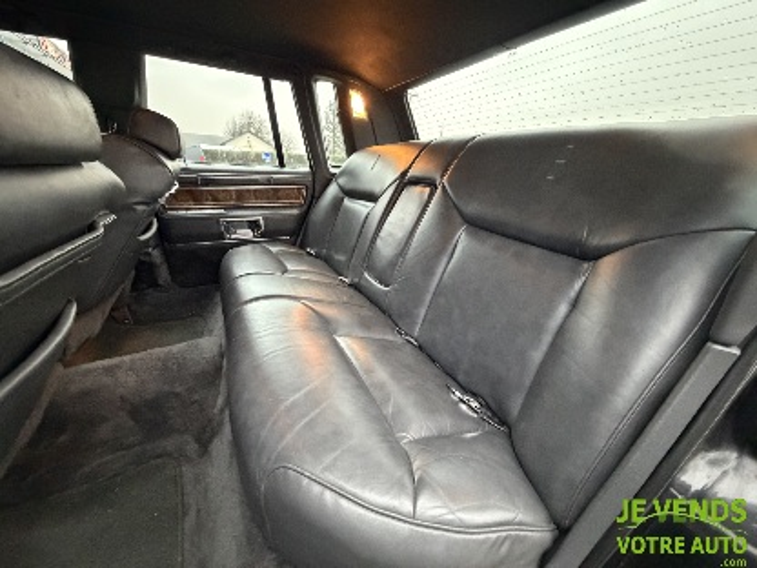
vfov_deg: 85.7
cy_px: 284
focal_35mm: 14
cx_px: 378
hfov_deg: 102.1
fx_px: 306
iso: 1250
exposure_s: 1/56
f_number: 2.2
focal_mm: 2.22
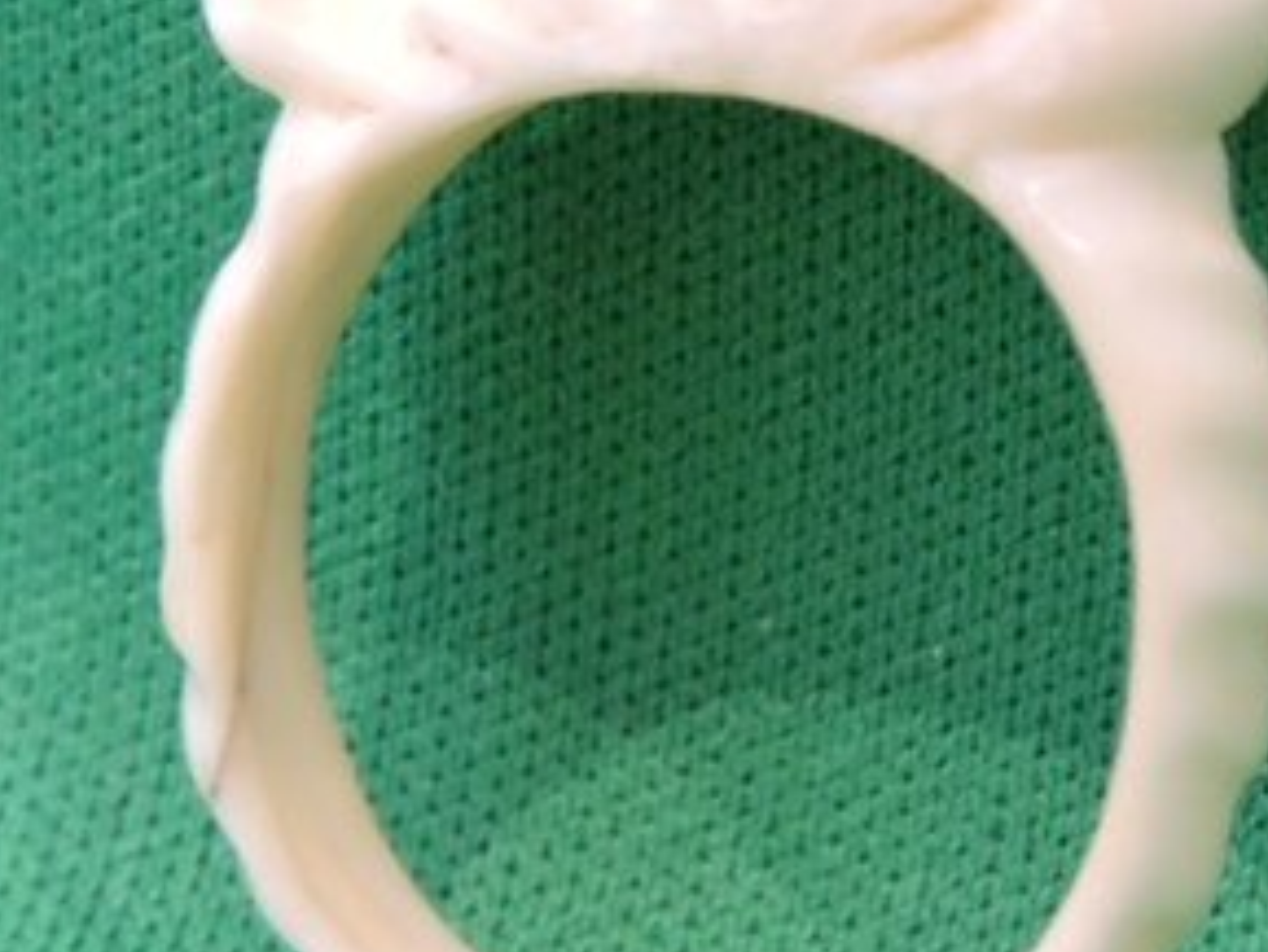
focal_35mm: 147
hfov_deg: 13.4
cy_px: 351
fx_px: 5387
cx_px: 910
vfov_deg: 10.1
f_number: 4
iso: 800
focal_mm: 9.9
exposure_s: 1/30
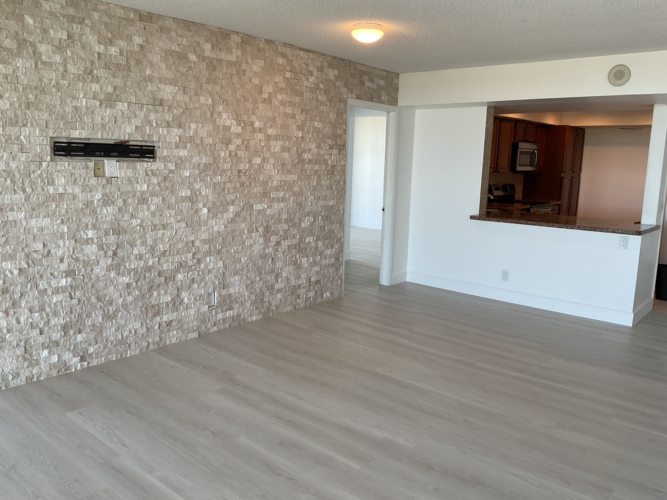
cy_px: 250
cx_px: 334
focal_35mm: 29
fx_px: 559
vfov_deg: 48.2
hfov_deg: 61.7
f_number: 1.8
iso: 32
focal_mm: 3
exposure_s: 1/120
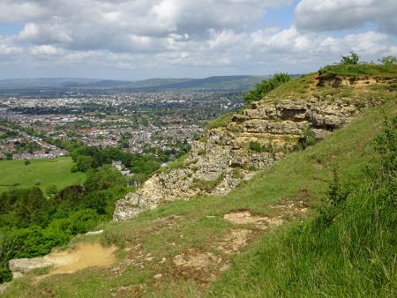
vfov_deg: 43.0
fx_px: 379
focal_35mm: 33
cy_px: 149
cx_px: 198
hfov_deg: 55.3
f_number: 4
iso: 80
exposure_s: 1/800
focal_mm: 5.61
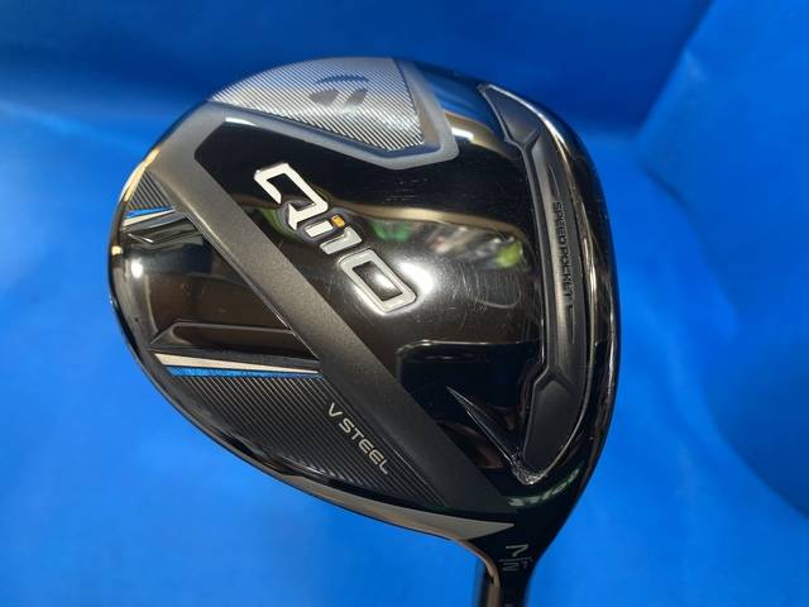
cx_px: 404
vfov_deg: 53.1
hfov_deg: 67.3
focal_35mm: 26
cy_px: 304
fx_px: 608
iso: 125
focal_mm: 4.25
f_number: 1.8
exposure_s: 1/60
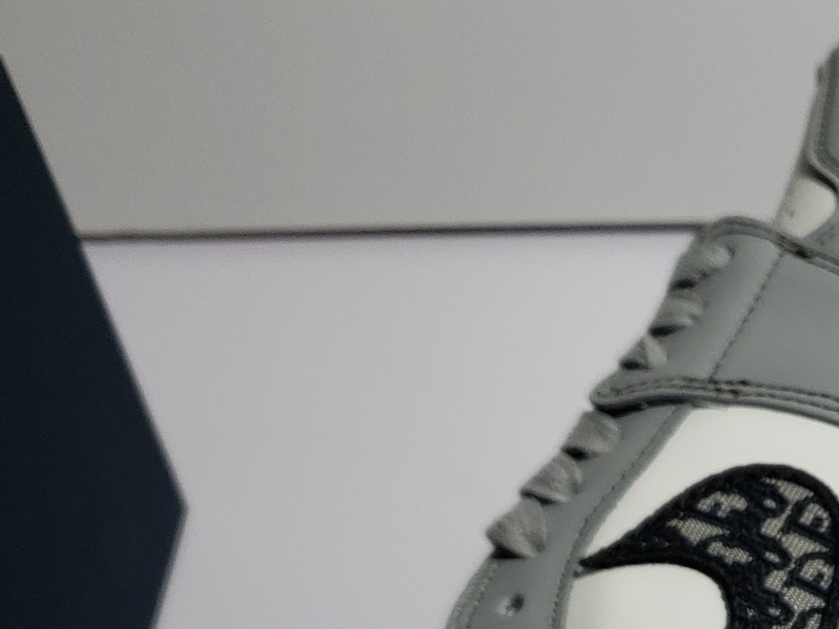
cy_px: 723
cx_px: 1064
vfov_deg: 18.3
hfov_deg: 22.8
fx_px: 1866
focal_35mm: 77
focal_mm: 4.3
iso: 50
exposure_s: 1/583
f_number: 1.5
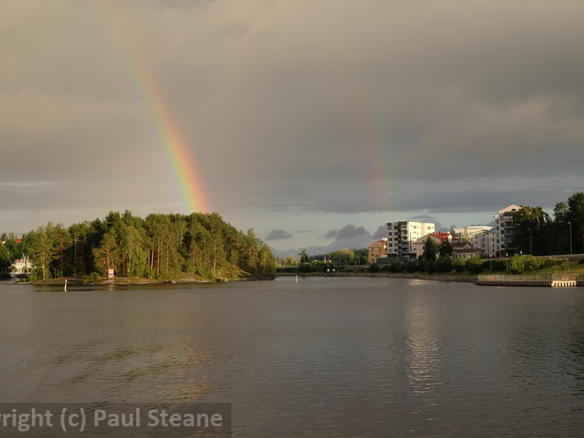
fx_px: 1029
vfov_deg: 24.0
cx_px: 271
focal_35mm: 61
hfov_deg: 31.7
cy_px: 220
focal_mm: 37.4
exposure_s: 1/250
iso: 200
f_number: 5.6
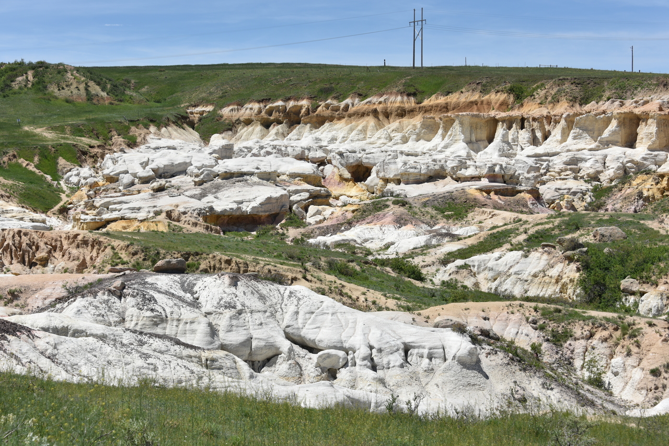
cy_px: 223
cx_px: 334
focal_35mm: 68
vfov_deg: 20.0
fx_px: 1264
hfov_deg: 29.6
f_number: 9
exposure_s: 1/320
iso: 100
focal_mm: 68
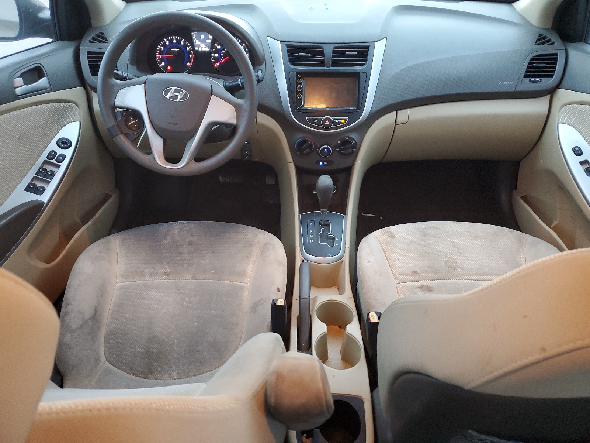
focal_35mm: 26
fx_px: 443
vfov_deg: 53.1
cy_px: 222
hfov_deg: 67.3
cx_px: 295
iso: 292
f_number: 1.5
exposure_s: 1/30
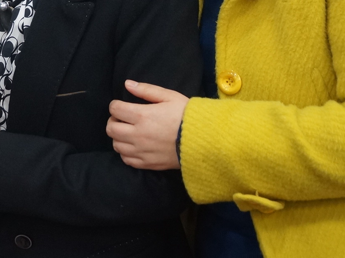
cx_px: -12
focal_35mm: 93
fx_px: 927
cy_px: -58
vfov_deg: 15.3
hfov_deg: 20.3
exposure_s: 1/60
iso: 640
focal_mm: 22
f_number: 4
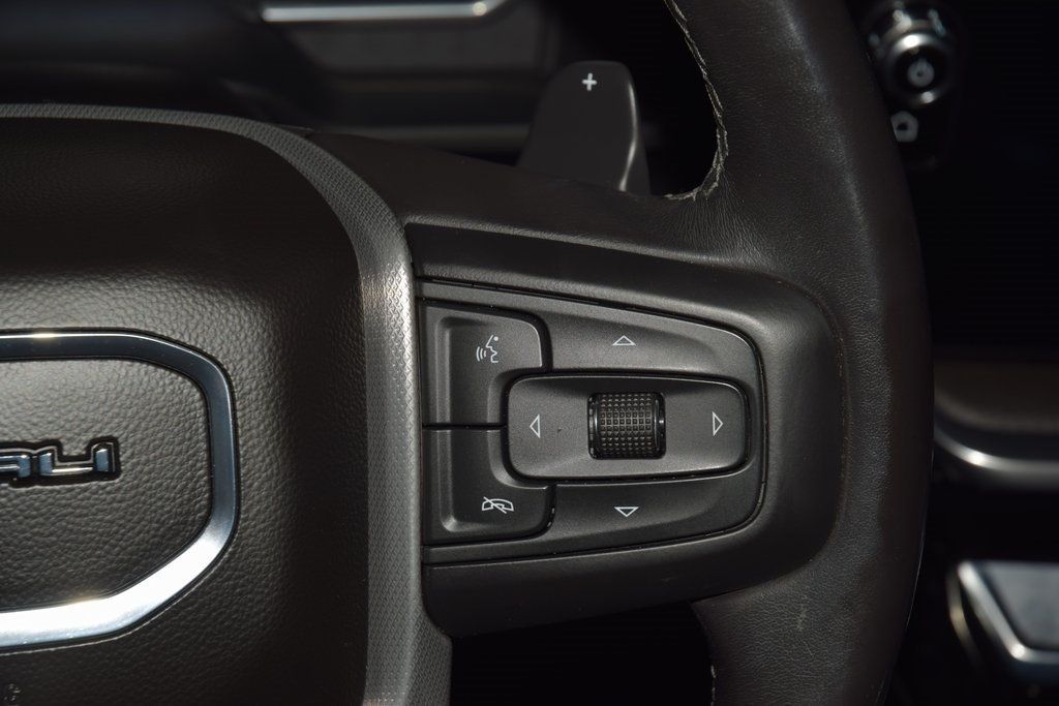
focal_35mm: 105
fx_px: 3089
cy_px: 353
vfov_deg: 13.0
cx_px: 530
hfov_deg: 19.5
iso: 100
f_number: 8
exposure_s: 1/125
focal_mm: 70
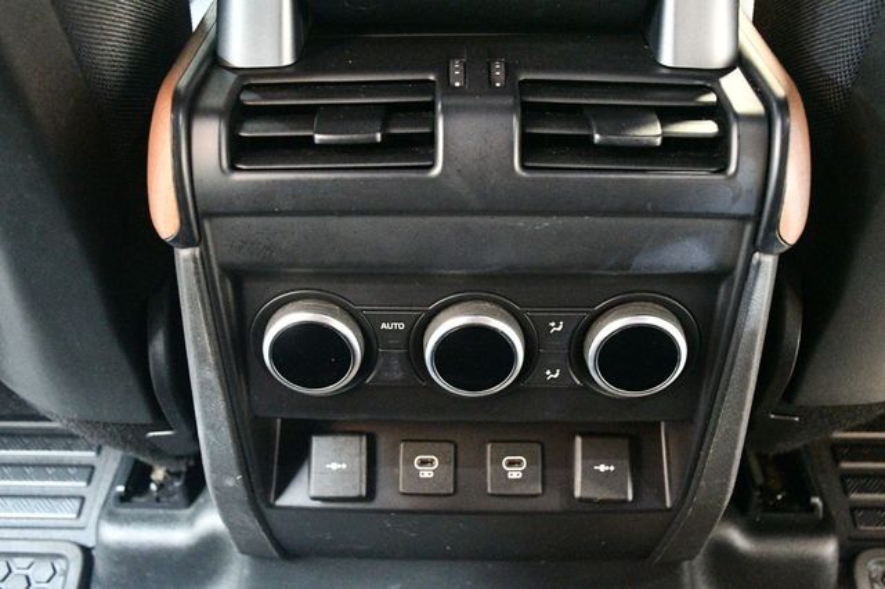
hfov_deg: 49.6
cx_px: 442
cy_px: 294
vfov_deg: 34.2
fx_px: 958
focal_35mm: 39
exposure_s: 1/15
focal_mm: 26
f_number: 3.8
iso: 12800
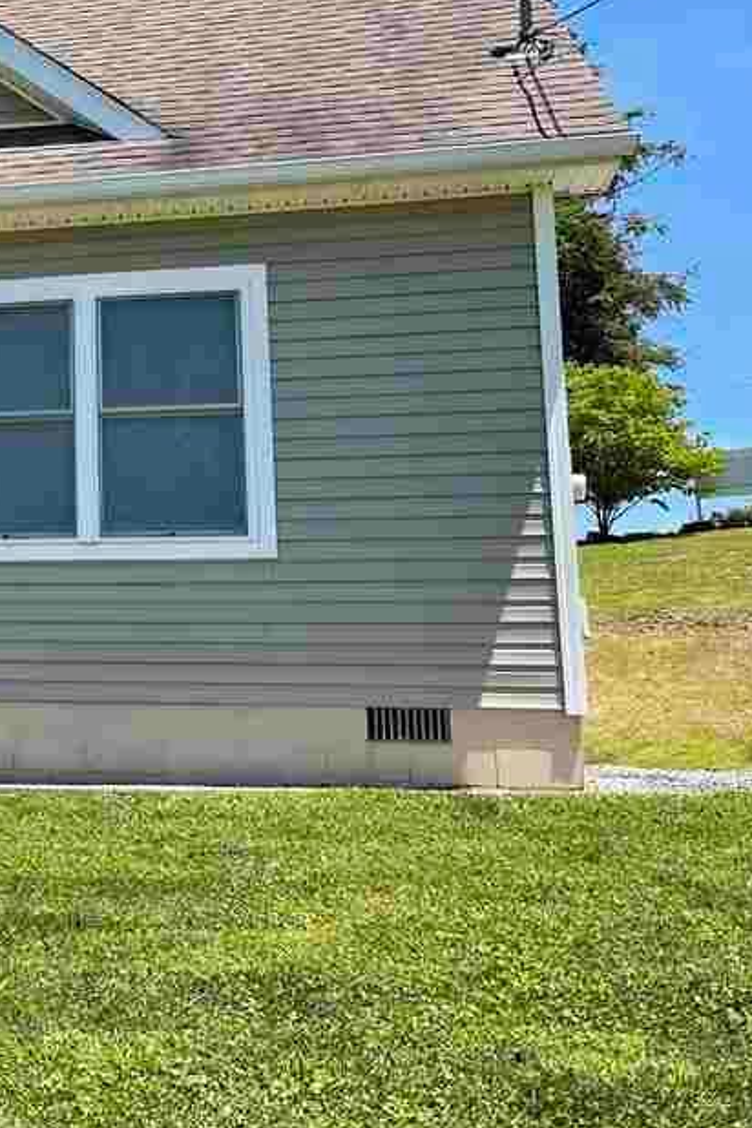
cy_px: 447
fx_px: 1755
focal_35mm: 56
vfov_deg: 35.5
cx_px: -394
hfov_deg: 20.5
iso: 32
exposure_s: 1/1618
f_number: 1.6
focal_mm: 5.1
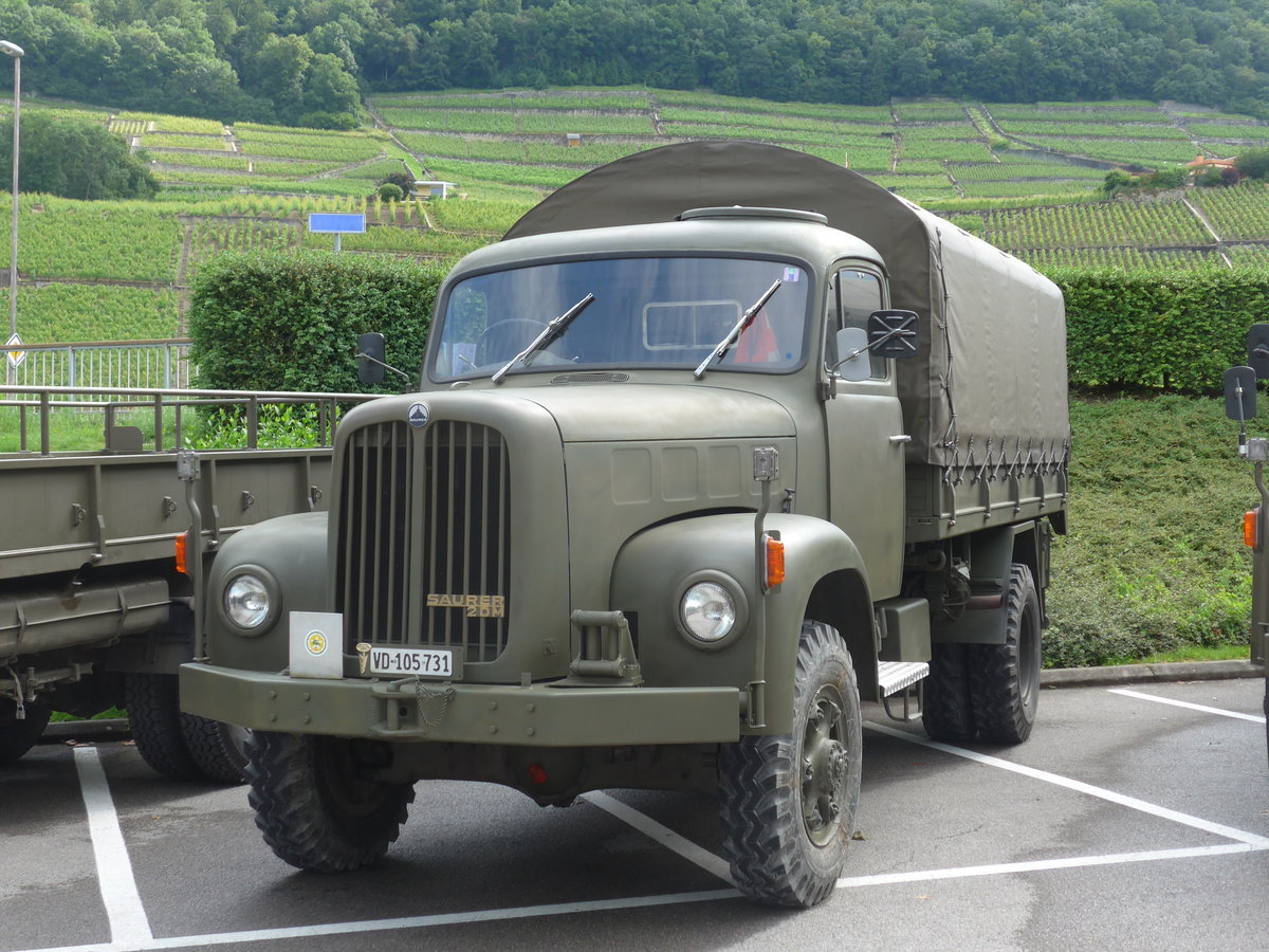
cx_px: 634
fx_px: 1906
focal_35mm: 52
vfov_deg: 28.0
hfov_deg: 36.8
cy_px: 476
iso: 80
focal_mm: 10.7
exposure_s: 1/250
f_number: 3.3
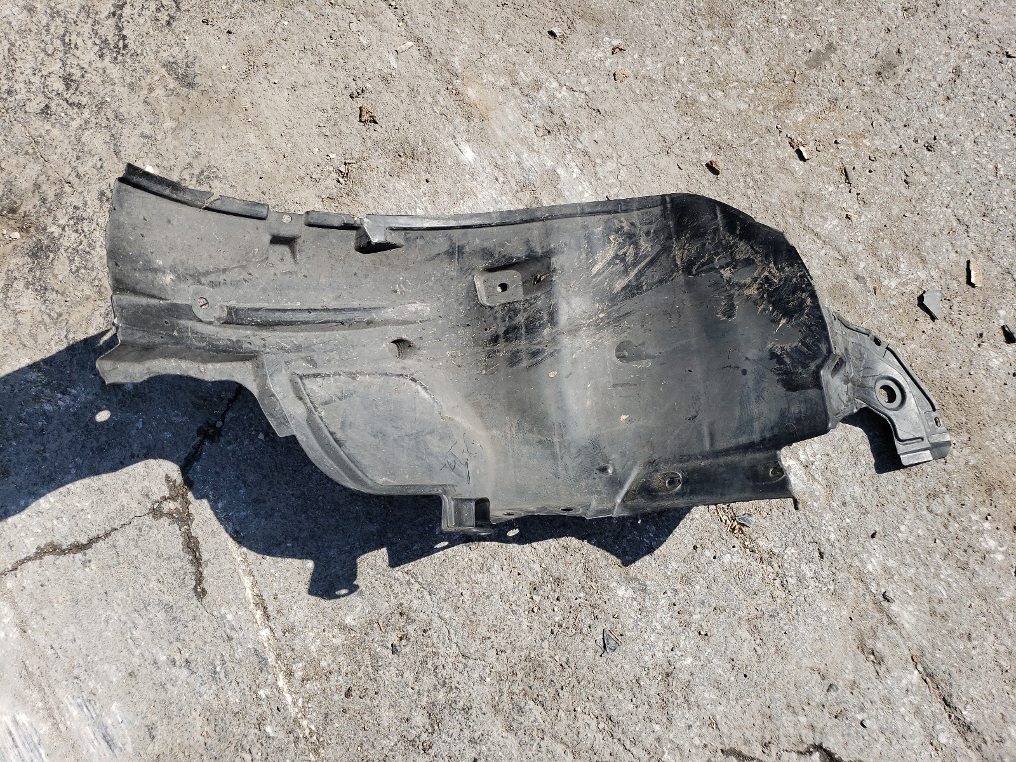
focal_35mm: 26
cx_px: 508
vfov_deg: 53.1
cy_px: 381
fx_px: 763
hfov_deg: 67.3
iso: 50
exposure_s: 1/2500
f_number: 1.5
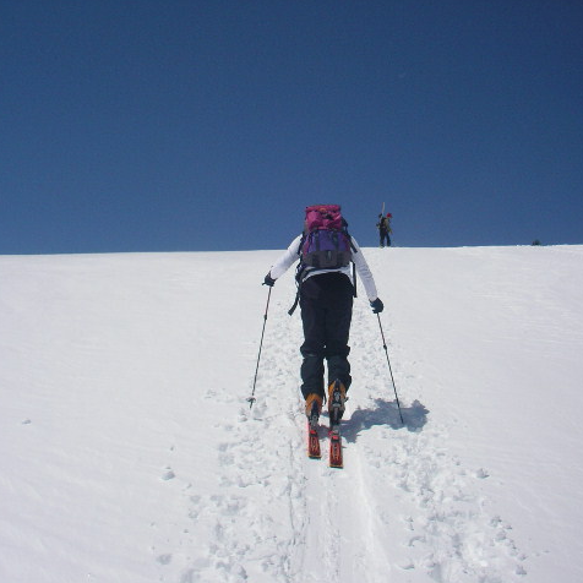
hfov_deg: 38.3
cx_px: 277
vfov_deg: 38.3
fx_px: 838
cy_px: 290
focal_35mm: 44
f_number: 6.9
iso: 50
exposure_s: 1/2000
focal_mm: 5.7
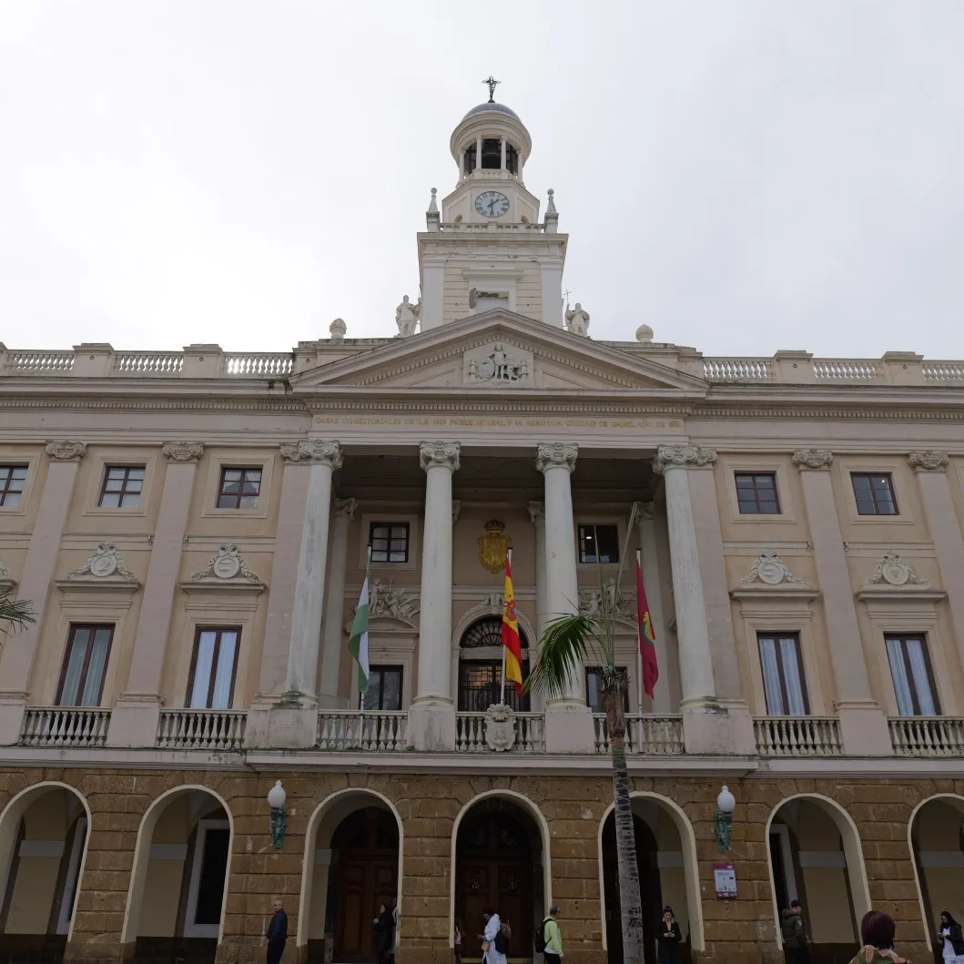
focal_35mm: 26
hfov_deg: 60.9
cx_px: 468
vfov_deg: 60.9
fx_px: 819
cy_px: 482
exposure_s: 1/320
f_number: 6.3
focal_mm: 20
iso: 100
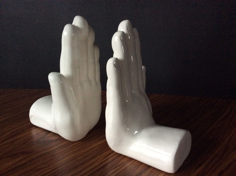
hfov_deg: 56.9
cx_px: 118
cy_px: 88
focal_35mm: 32
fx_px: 218
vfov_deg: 44.1
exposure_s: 1/17
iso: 320
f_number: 2.4
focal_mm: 3.3
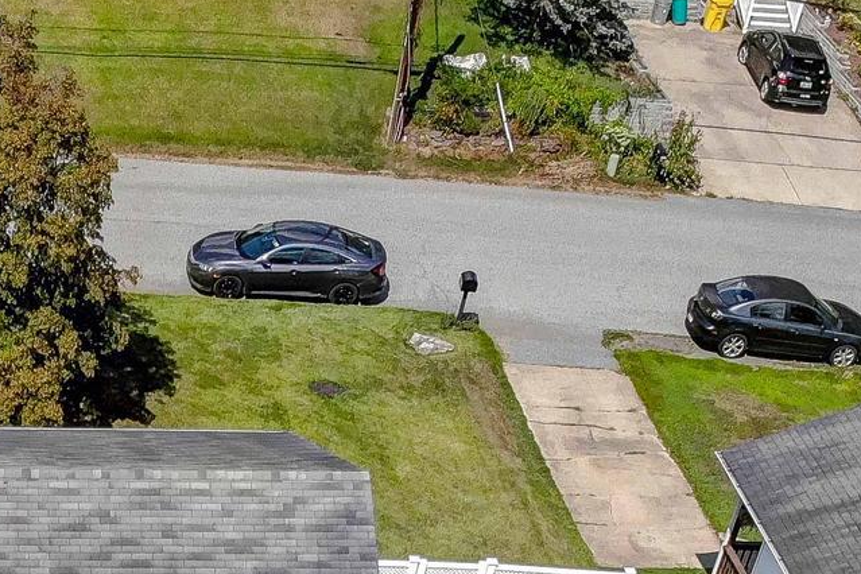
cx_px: -168
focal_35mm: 80
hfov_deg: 23.3
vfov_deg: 14.9
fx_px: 1913
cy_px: 1027
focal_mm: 4.5
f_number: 2.8
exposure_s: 1/146
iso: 100
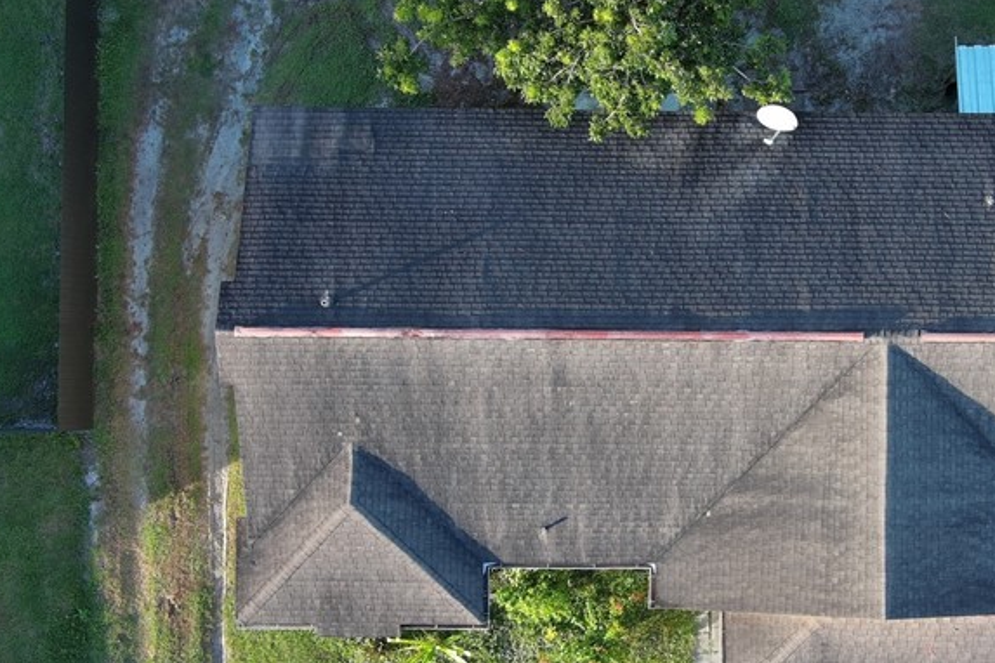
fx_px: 1520
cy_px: 377
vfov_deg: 24.6
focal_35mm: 55
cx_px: 754
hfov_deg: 35.4
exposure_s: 1/25.1
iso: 131
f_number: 2.8
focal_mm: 10.57
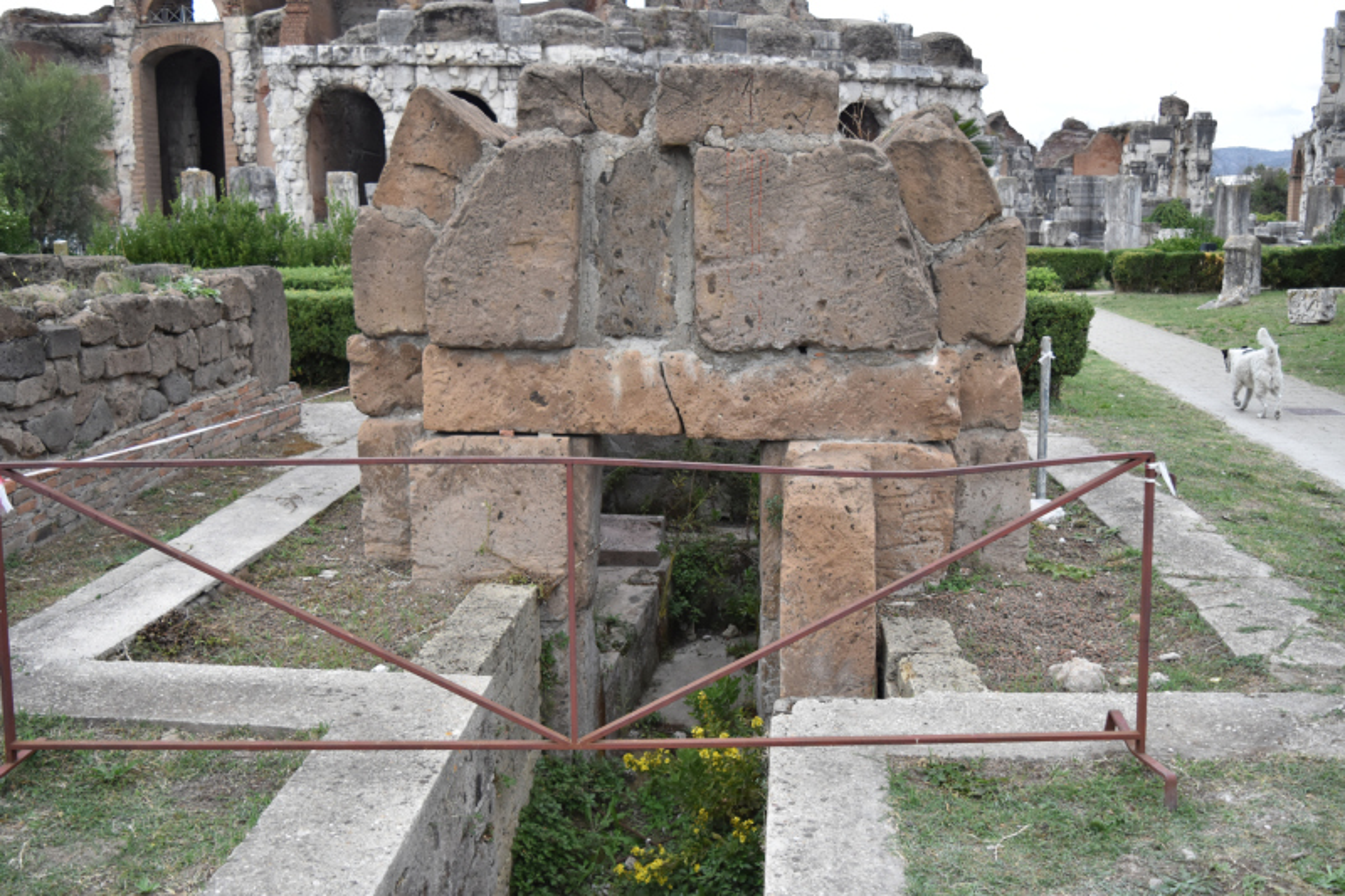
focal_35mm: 36
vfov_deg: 36.9
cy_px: 448
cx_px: 672
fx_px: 1345
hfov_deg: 53.1
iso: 800
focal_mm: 24
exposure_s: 1/1000
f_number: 4.5
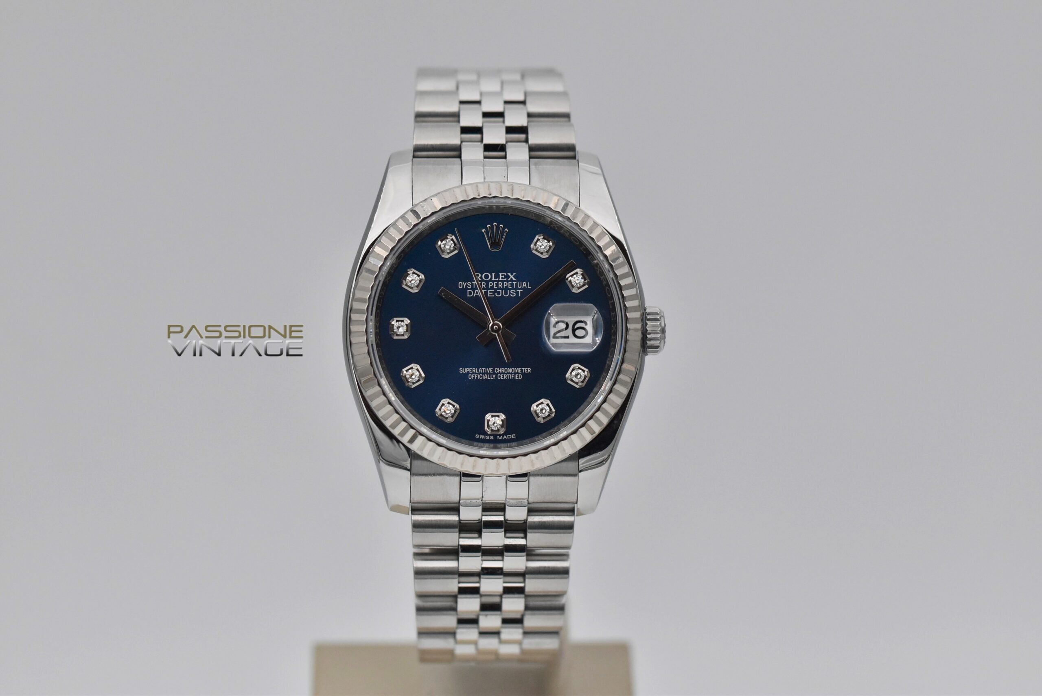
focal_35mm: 135
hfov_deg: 15.2
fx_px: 3910
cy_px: 348
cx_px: 521
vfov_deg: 10.2
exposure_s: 1/640
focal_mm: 90
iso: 1600
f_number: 6.3
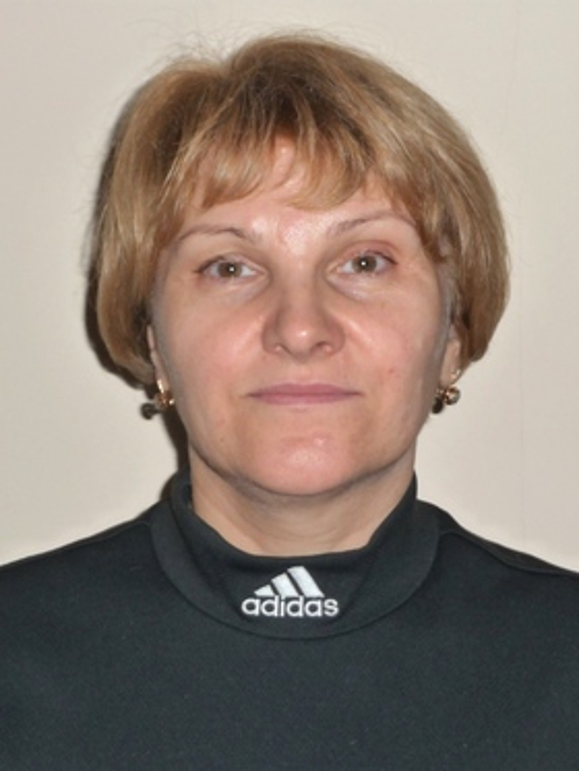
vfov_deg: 31.2
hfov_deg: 23.7
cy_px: 386
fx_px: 1382
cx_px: 290
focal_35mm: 62
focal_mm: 10.5
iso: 160
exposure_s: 1/125
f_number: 4.5
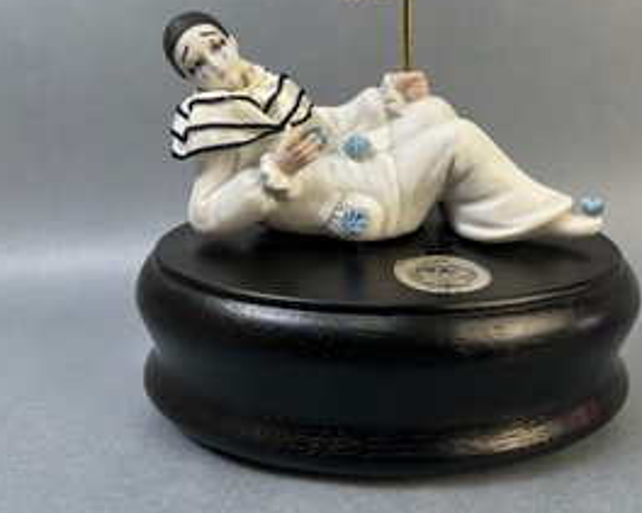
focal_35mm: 33
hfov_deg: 54.0
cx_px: 366
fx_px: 627
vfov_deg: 44.3
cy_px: 203
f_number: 1.5
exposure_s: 1/120
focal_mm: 5.7
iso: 50
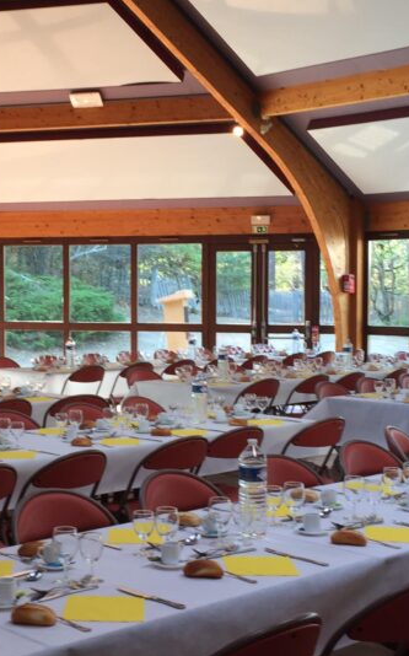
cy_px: 344
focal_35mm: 59
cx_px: 99
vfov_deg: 34.6
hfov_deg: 21.8
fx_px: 1054
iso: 32
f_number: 2.2
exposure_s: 1/50
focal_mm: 4.15
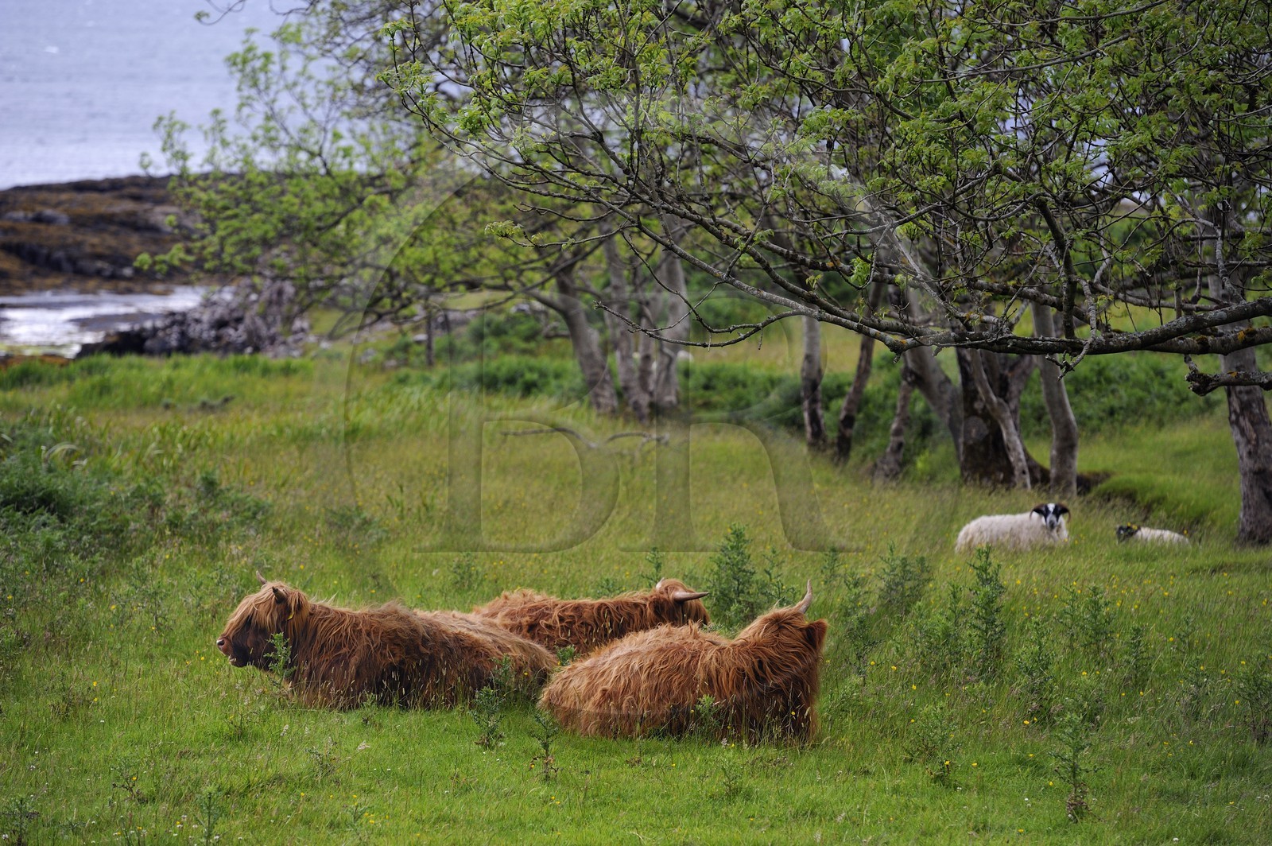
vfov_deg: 8.3
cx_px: 636
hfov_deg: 12.5
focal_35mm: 165
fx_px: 5825
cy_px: 423
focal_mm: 165
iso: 400
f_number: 5
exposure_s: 1/250
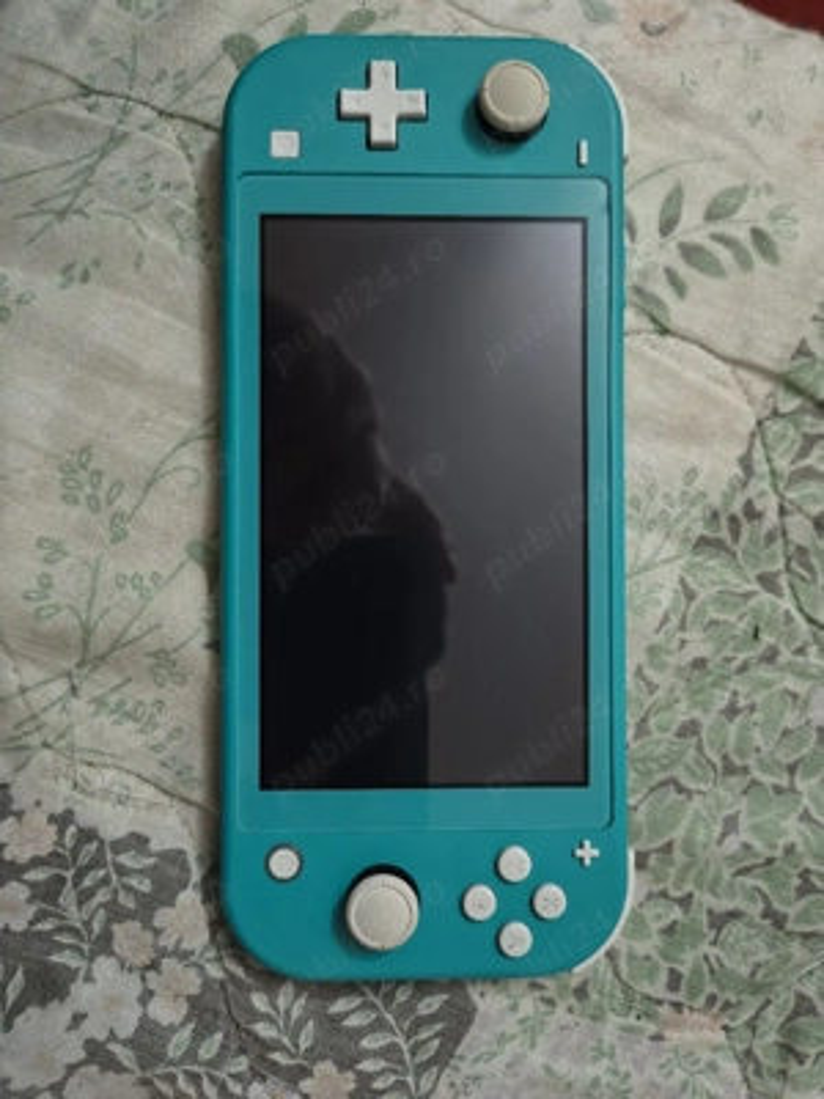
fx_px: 762
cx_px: 412
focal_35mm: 24
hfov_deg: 56.8
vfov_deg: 71.6
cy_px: 550
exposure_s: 1/33.3
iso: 2938
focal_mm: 5.56
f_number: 1.8
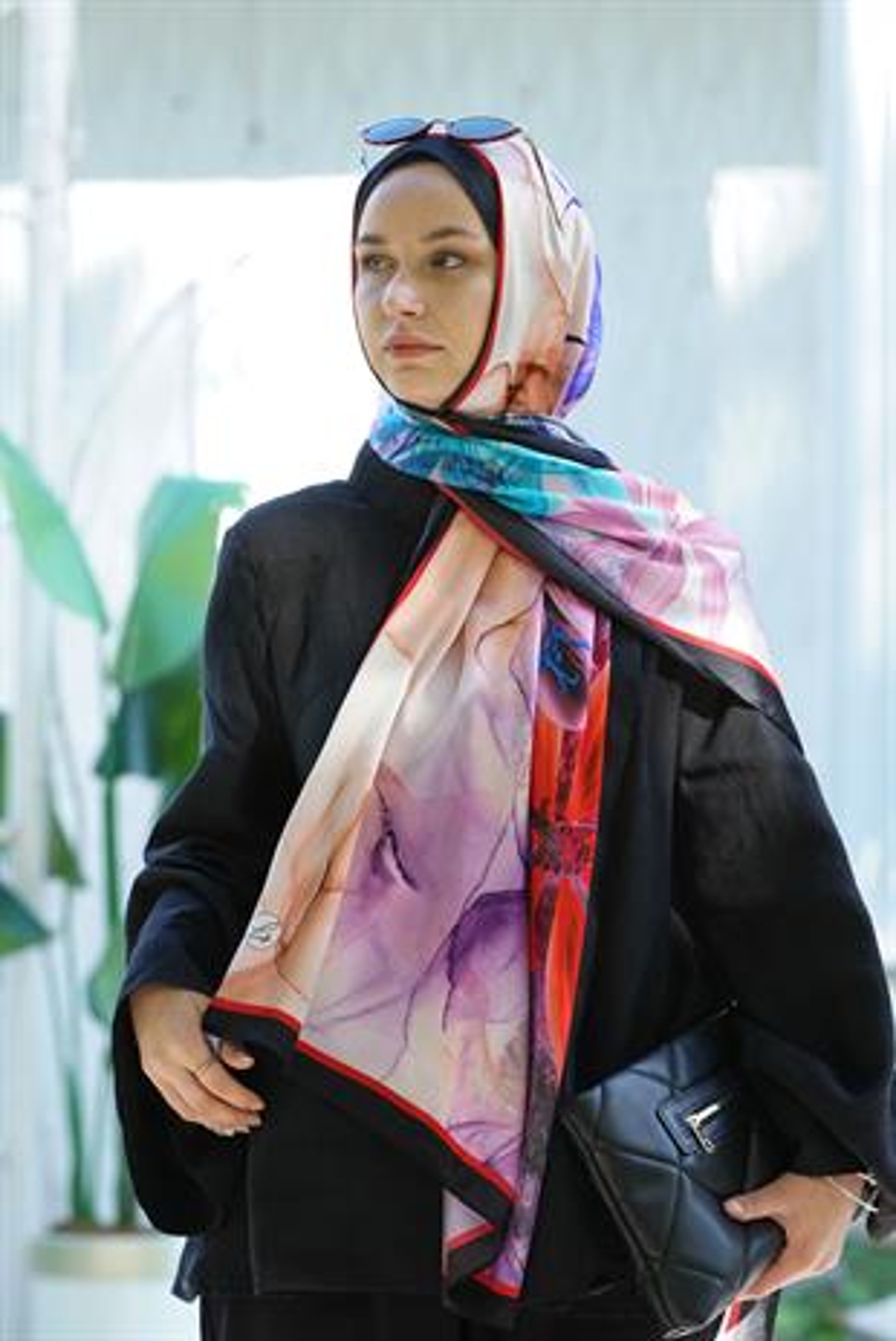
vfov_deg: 14.6
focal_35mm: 140
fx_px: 5218
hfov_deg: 9.8
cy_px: 670
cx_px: 448
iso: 640
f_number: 6.3
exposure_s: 1/125
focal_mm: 140
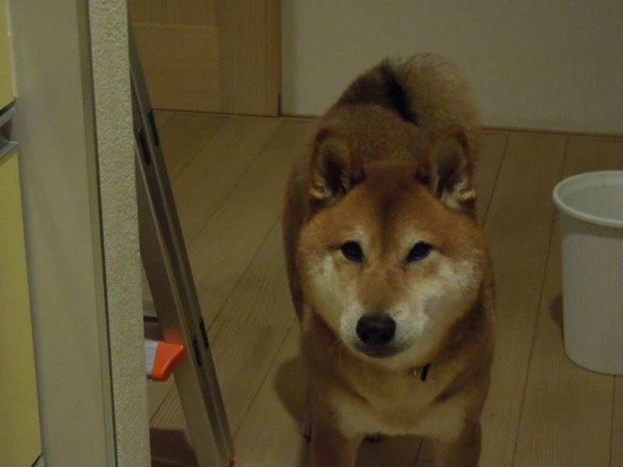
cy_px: 234
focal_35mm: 78
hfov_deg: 25.0
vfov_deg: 18.9
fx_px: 1404
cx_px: 312
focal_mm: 14.1
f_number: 4.5
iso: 1600
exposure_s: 1/30
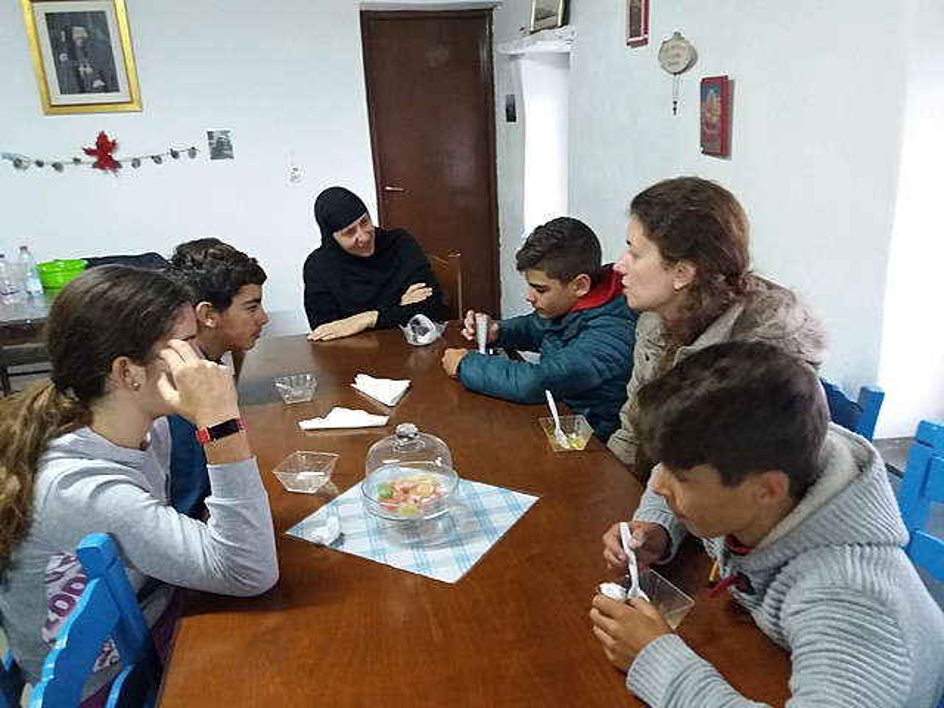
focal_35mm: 28
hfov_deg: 63.4
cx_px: 472
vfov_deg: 49.7
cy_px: 354
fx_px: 764
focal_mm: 3.7
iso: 320
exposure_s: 1/17
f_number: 1.9
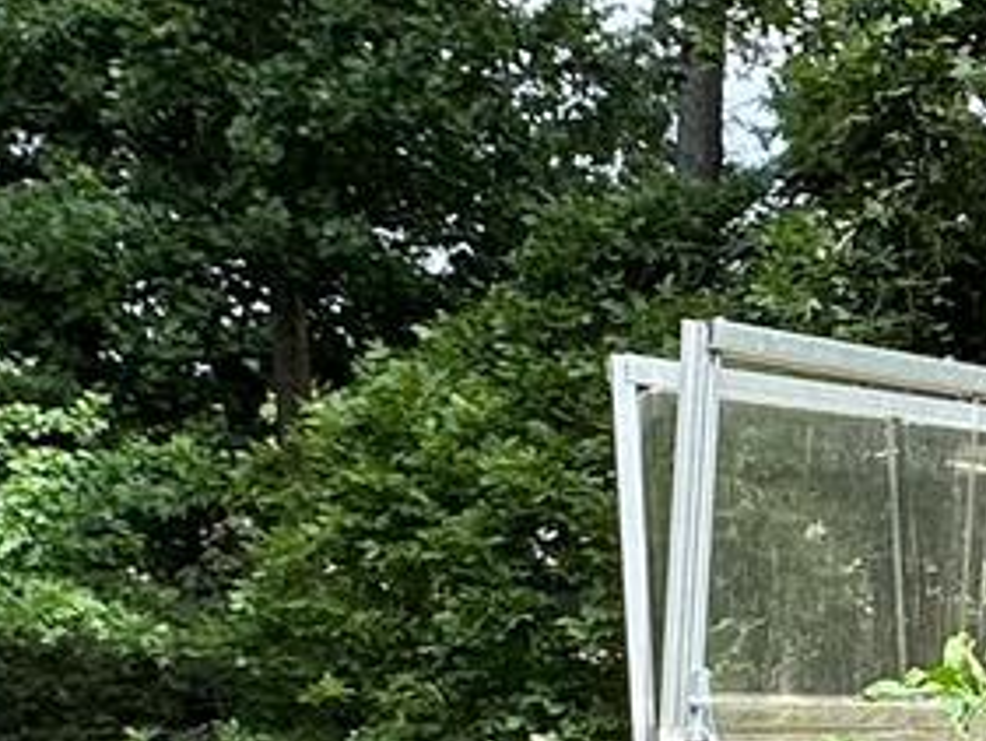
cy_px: 773
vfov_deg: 14.3
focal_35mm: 102
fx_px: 2907
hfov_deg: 17.4
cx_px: 1467
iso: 40
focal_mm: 2.22
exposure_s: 1/354
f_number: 2.2
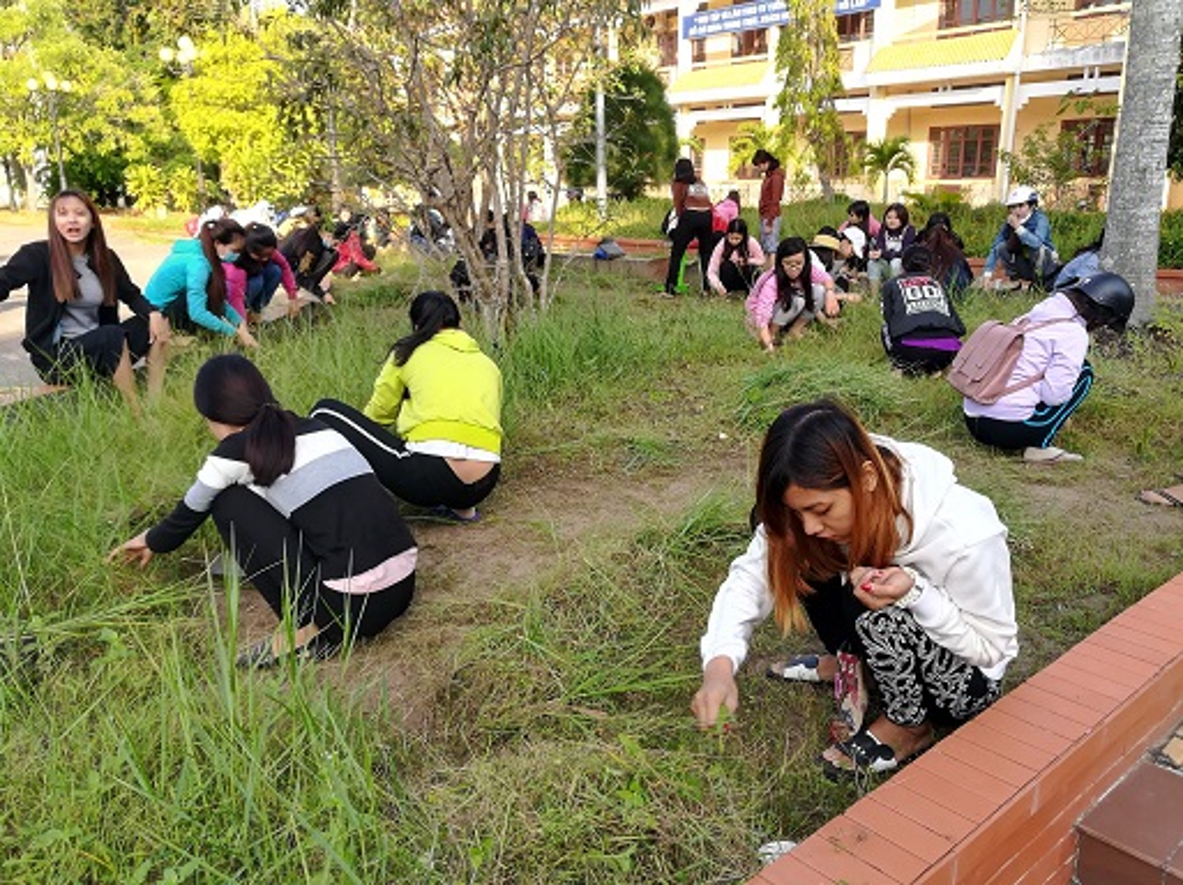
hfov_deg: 67.3
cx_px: 592
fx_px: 888
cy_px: 442
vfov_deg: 53.0
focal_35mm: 26
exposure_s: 1/100
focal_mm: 3.83
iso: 50
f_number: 2.2
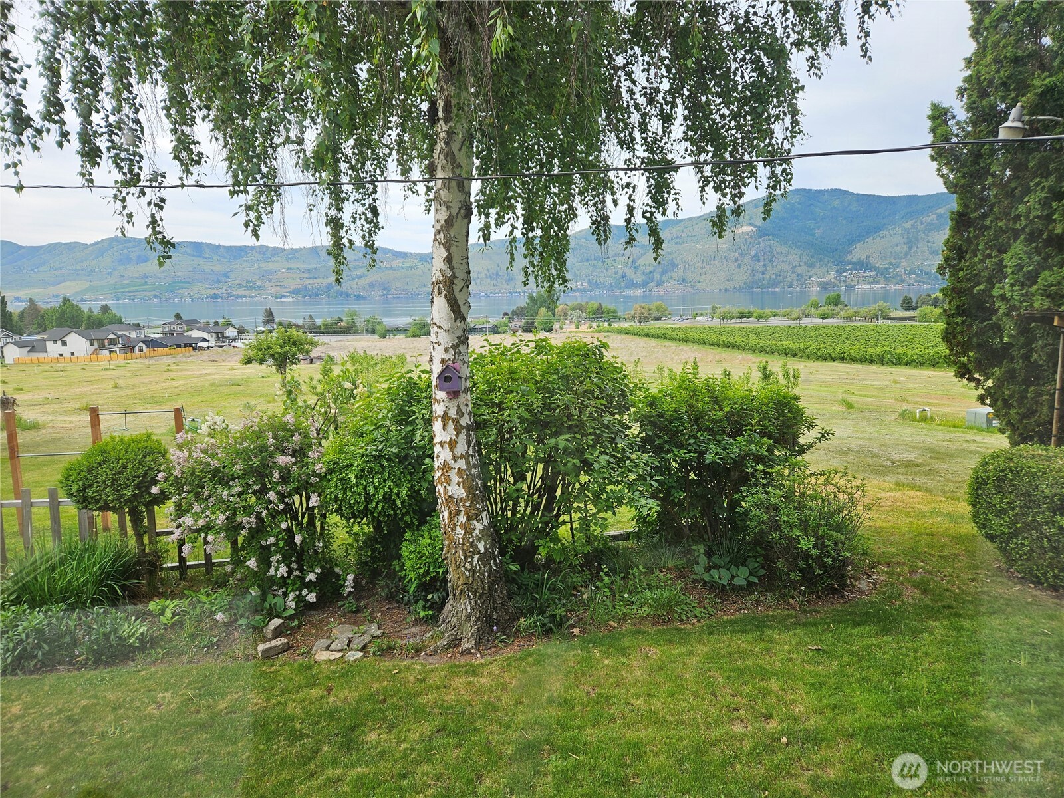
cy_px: 399
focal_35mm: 23
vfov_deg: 58.9
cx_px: 532
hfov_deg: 73.9
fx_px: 707
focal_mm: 5.4
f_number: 1.8
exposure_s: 1/434
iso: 25
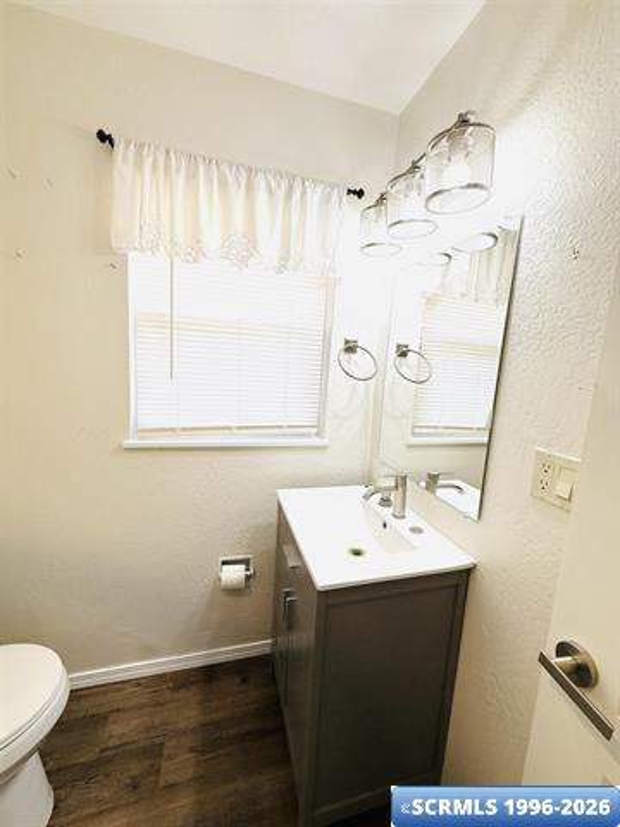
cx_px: 310
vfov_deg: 102.1
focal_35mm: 14
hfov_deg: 85.7
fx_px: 334
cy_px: 414
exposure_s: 1/142
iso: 50
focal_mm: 2.22
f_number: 2.2
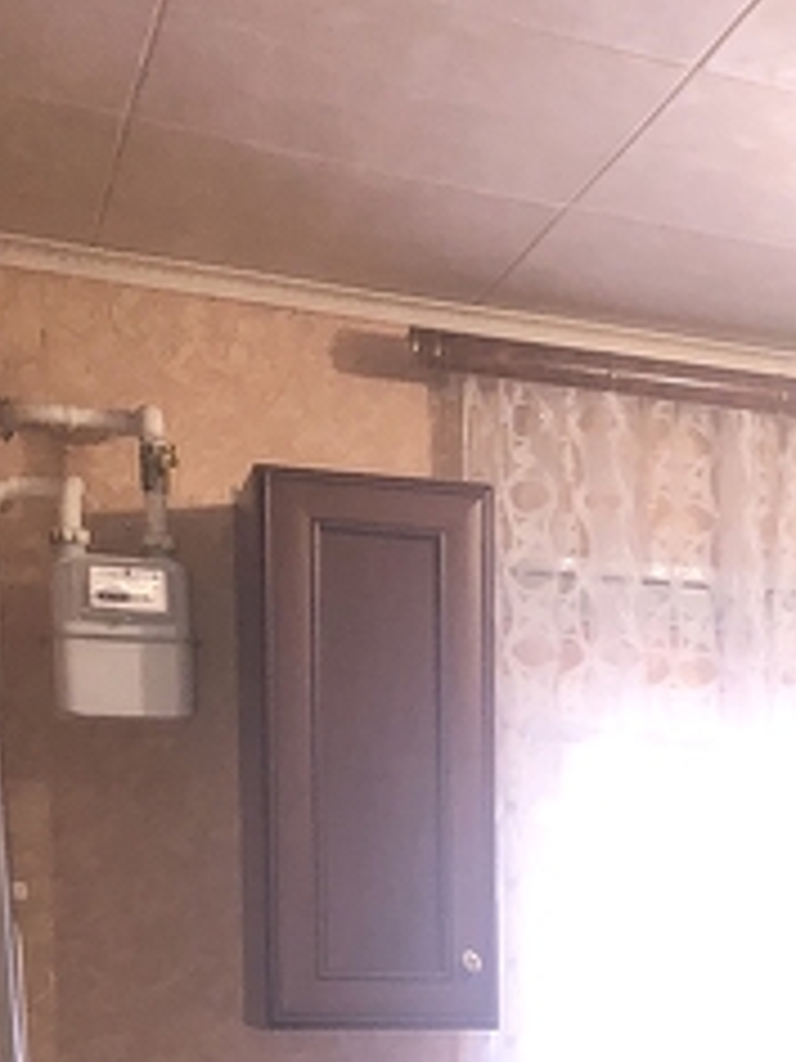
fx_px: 2330
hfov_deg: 18.0
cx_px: 1066
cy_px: 1170
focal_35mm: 76
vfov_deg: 24.0
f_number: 1.8
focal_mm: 3.99
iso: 250
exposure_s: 1/100
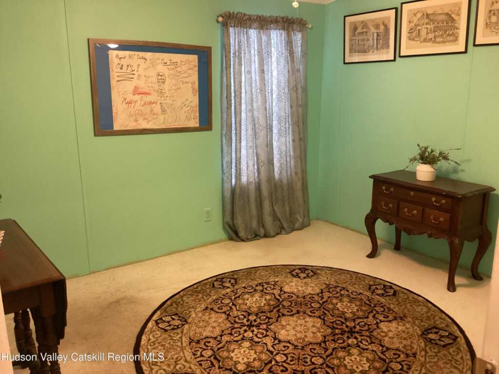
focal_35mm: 31
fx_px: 447
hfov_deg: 58.4
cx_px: 250
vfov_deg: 45.4
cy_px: 187
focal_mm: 3.3
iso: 320
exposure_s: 1/50
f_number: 2.4
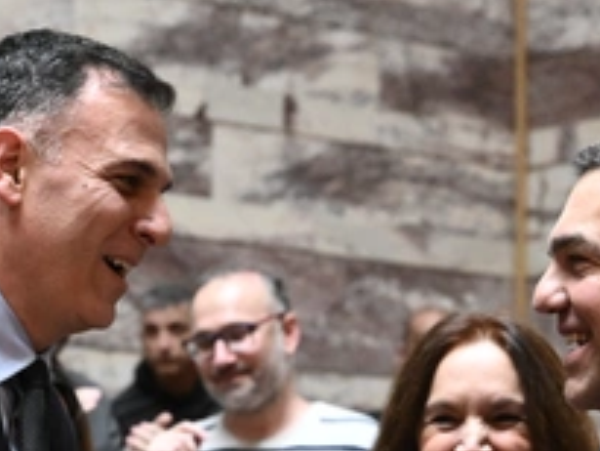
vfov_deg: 8.4
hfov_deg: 11.2
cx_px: 299
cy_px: 417
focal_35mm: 177
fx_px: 3070
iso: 6400
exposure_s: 1/500
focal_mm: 58
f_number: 4.5
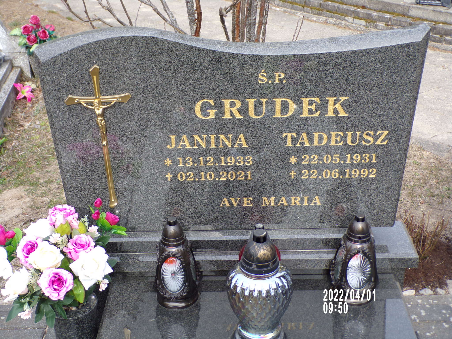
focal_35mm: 49
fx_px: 640
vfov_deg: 29.7
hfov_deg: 38.9
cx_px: 226
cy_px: 170
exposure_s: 1/220
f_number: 3.5
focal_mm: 8.7
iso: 80
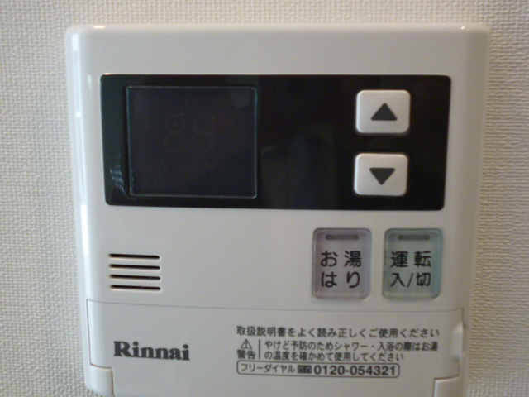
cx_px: 264
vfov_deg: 35.1
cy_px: 198
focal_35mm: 41
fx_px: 627
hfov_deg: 45.8
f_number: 3.7
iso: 400
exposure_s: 1/60
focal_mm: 7.3
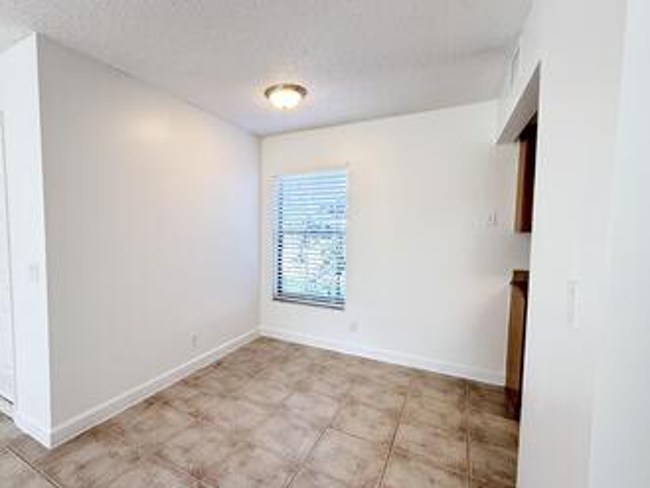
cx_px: 267
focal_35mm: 17
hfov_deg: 90.1
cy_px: 249
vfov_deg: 74.8
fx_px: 319
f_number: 2.2
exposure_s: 1/120
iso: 160
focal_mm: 2.22
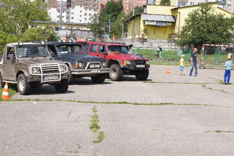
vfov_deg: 20.1
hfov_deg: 29.9
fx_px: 438
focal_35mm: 68
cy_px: 78
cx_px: 117
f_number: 16
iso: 200
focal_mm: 45
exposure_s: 1/160
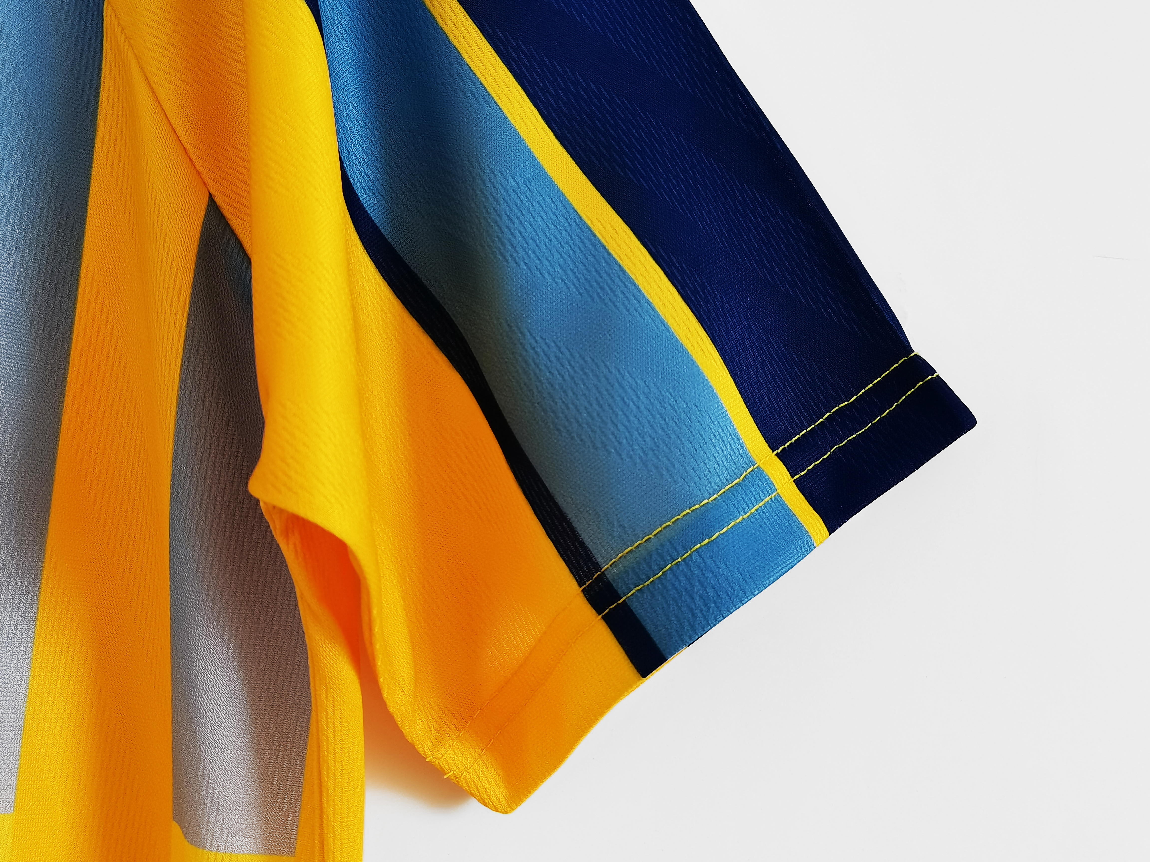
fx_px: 1362
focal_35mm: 41
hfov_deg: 45.8
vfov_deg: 35.1
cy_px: 431
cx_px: 575
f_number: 1.8
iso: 160
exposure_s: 1/100
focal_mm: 5.58
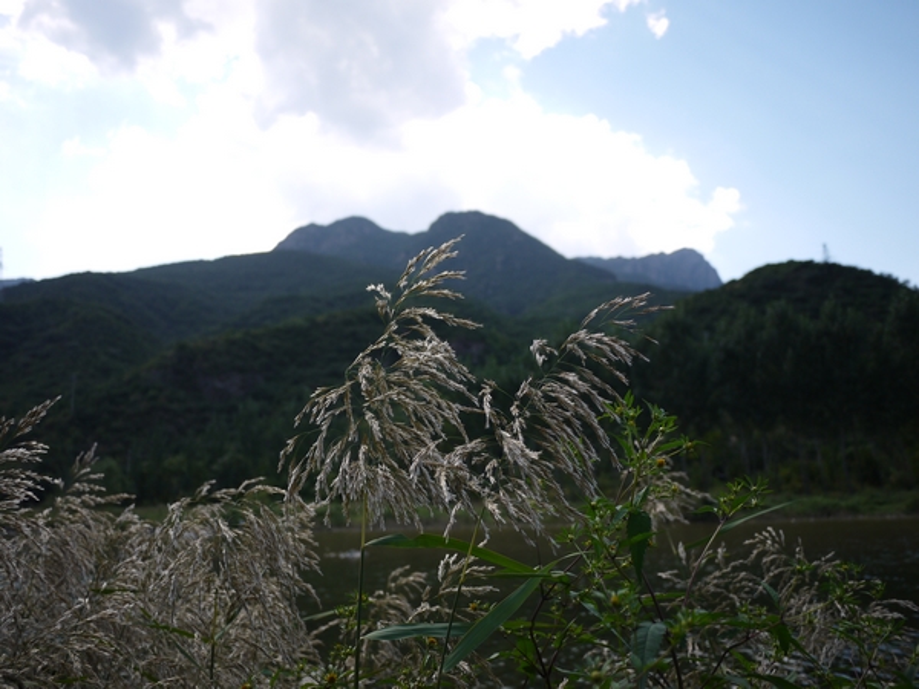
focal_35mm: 28
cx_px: 460
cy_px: 344
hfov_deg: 63.4
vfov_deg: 49.7
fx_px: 743
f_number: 2.8
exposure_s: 1/1000
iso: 160
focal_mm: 14
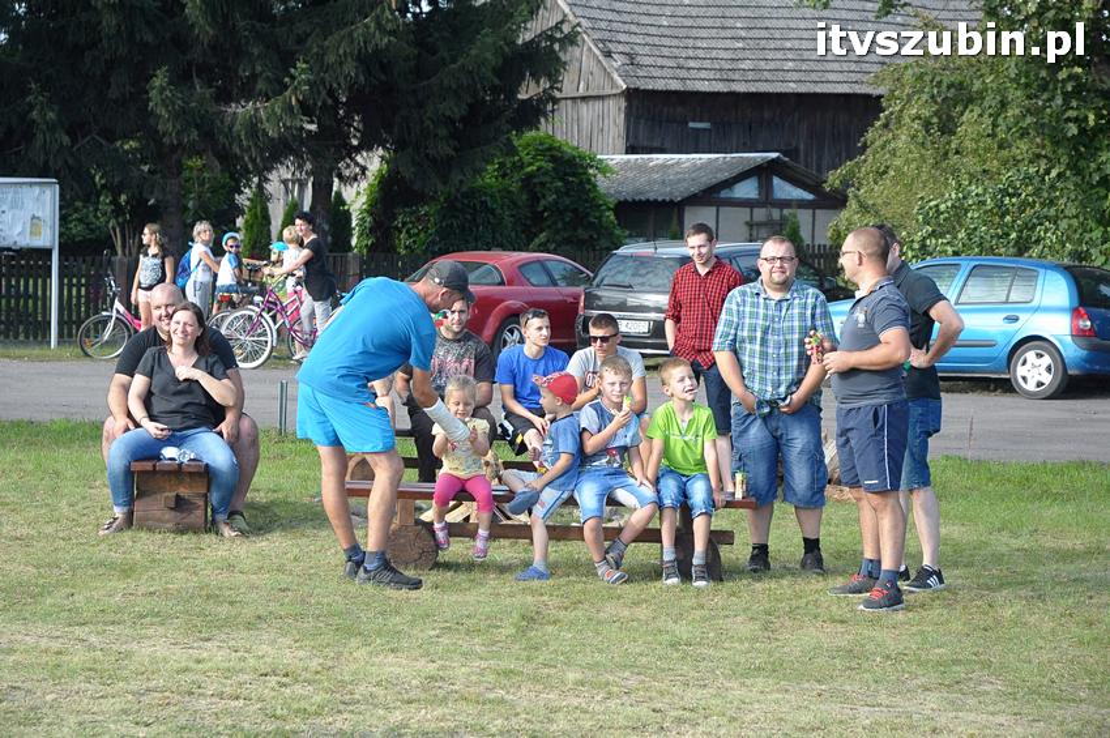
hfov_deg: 19.5
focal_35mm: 105
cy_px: 369
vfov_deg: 13.0
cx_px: 555
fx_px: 3234
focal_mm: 70
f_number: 6.3
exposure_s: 1/640
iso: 800
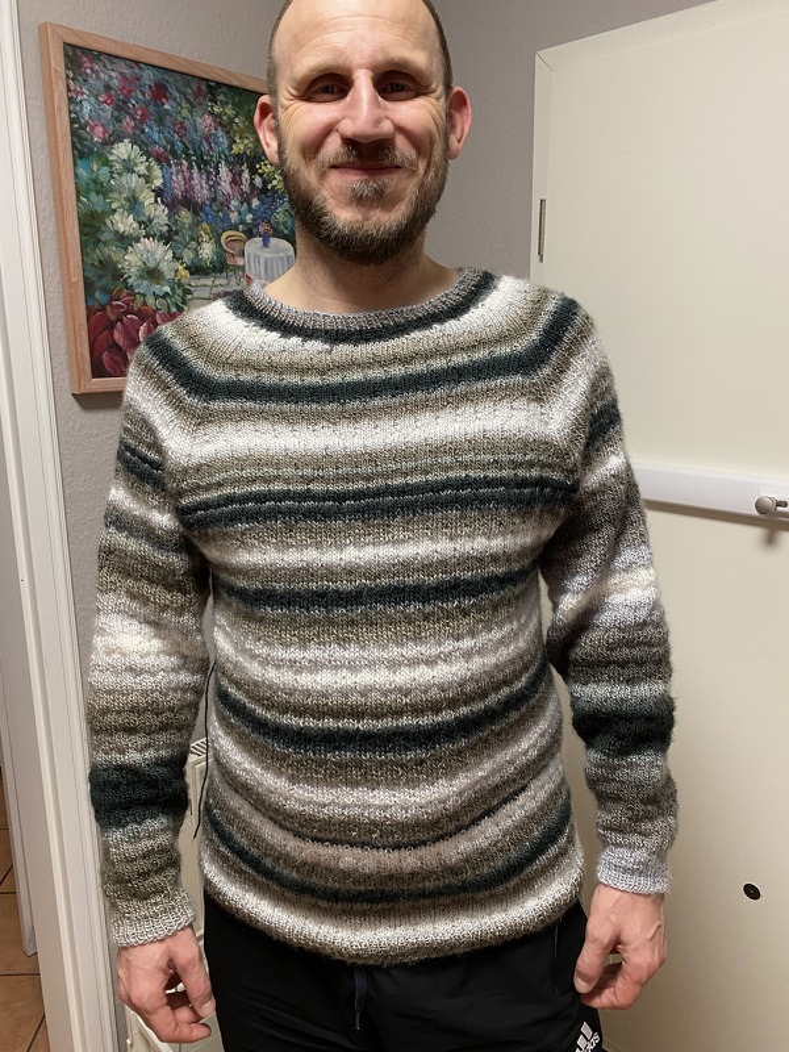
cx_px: 394
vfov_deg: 67.3
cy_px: 526
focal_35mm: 26
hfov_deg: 53.1
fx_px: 790
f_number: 1.8
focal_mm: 4.25
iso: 100
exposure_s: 1/50
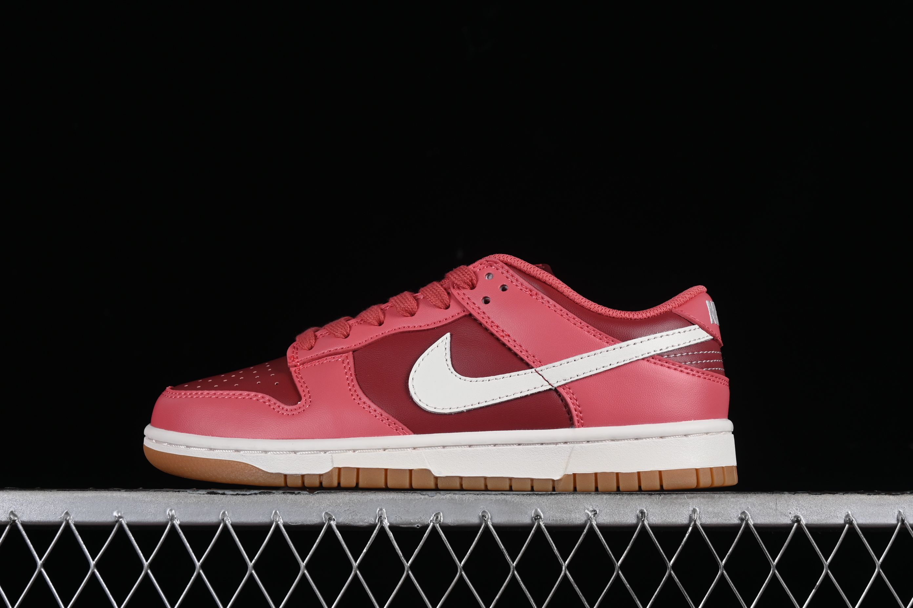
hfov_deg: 27.0
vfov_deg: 18.2
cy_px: 304
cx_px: 456
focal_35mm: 75
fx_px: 1902
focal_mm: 50
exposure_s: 1/80
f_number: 8
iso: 160
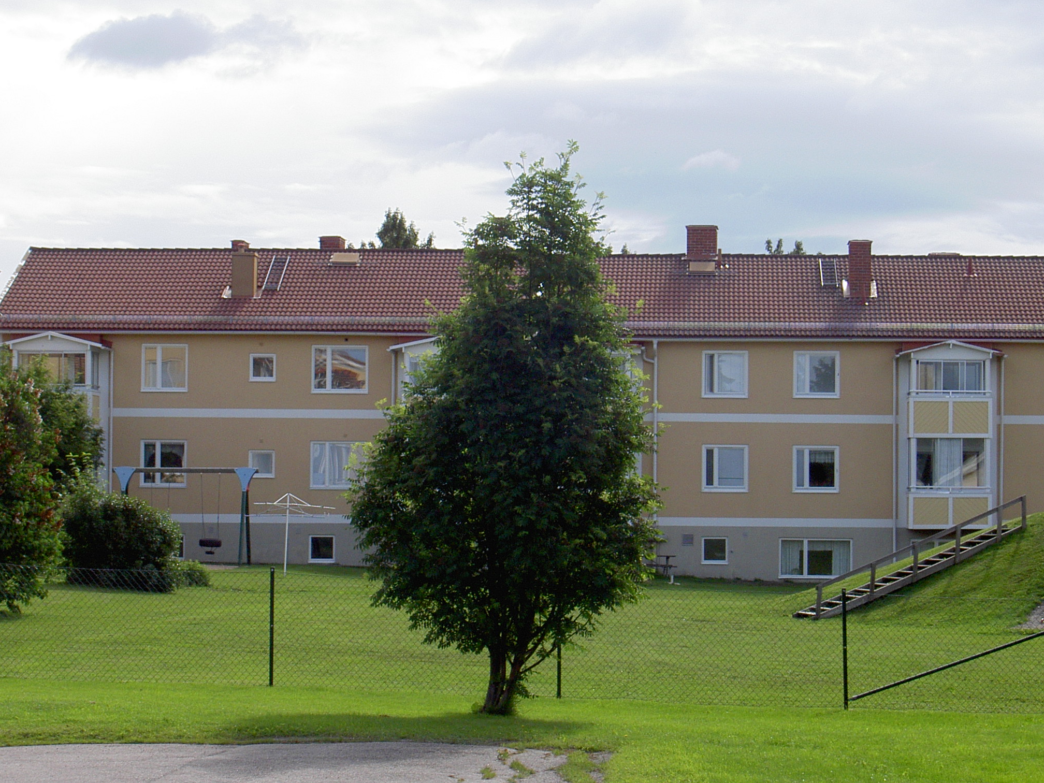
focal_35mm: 108
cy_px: 445
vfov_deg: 13.7
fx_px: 3257
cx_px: 461
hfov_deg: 18.2
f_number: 6.8
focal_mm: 17.4
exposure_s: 1/200
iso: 100
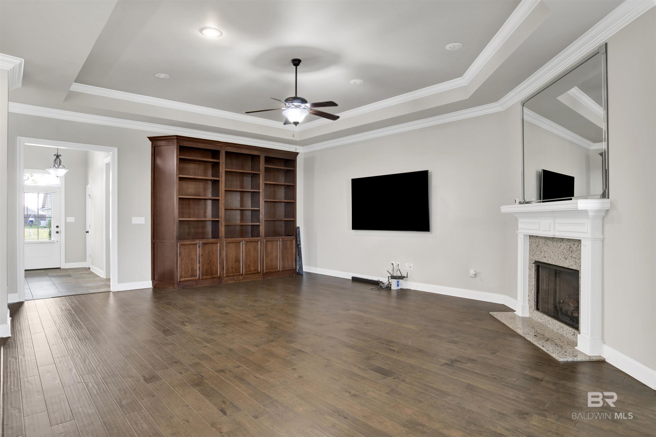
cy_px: 218
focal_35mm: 20
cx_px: 328
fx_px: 364
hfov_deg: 84.0
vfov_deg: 61.9
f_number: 11
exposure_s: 1/3
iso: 200
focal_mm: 20
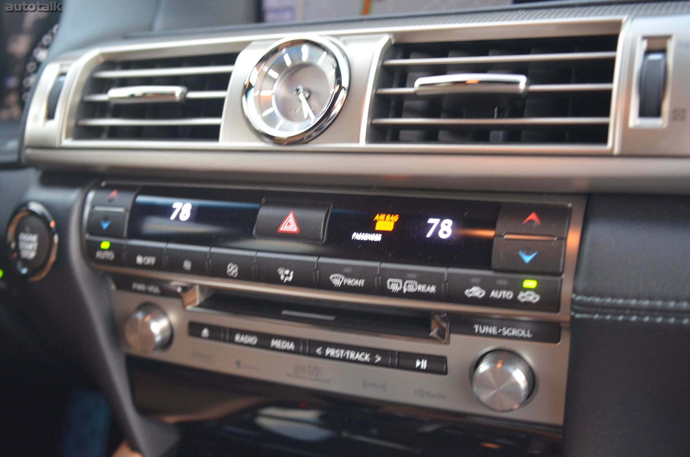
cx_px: 345
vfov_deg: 34.1
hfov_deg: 49.6
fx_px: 746
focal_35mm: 39
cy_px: 228
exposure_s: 1/13
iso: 1600
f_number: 2.8
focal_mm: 26
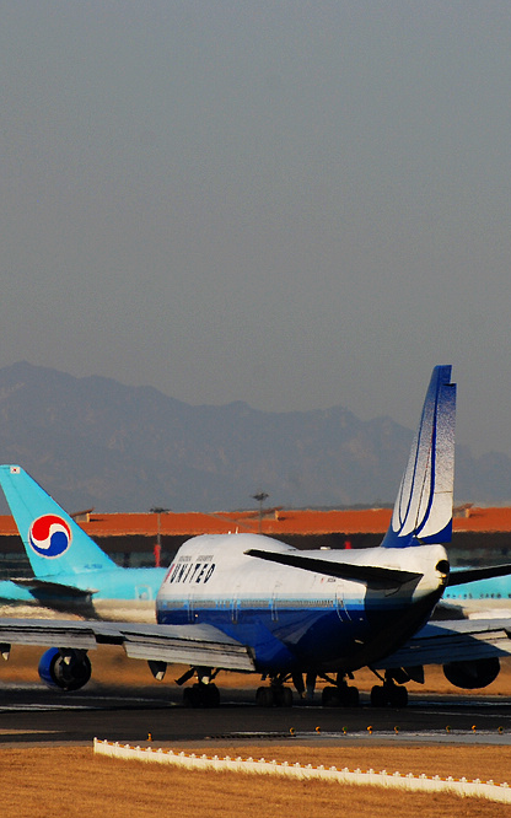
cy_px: 408
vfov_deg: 3.1
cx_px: 317
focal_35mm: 689
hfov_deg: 1.9
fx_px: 15359
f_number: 10
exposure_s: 1/1000
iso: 200
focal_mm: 300
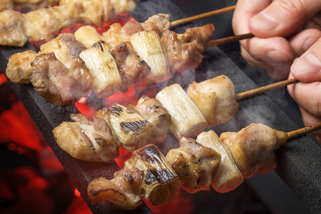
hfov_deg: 23.9
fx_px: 758
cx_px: 160
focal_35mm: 85
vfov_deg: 16.1
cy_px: 107
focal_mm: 85
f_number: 11
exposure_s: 1/160
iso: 100
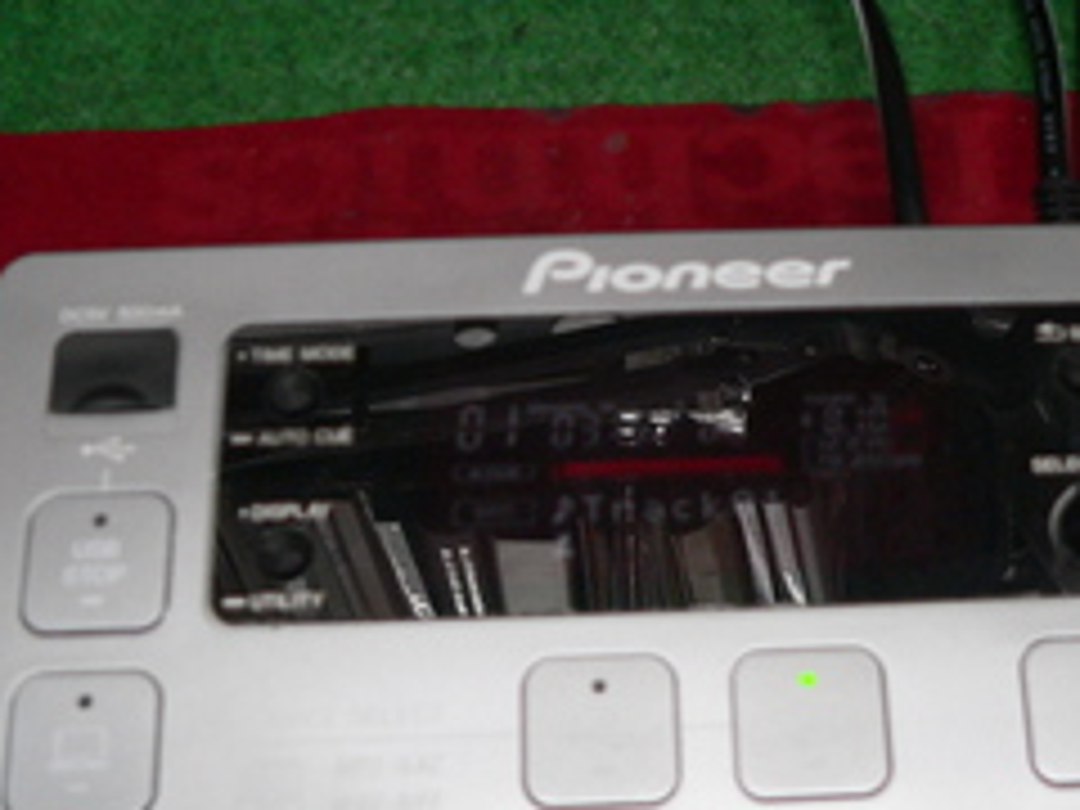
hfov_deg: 33.3
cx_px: 770
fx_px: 1778
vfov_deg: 25.6
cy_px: 497
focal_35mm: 57
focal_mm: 6
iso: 200
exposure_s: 1/40
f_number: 2.8
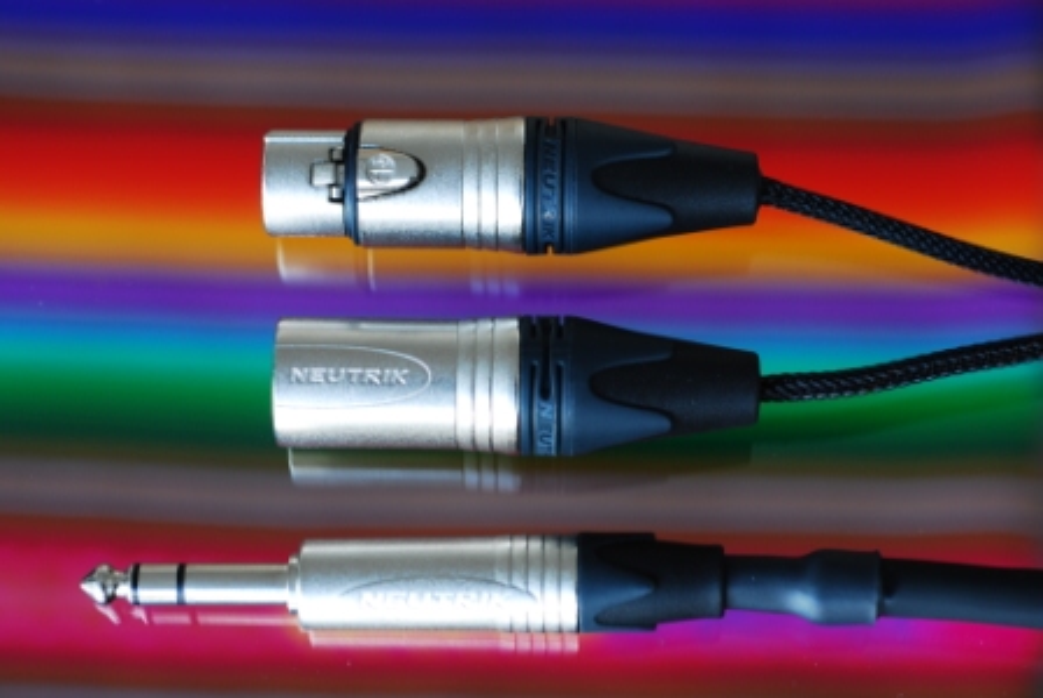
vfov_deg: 15.2
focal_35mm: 90
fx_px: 2611
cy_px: 349
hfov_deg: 22.6
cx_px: 522
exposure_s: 1/6
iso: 100
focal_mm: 60
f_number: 5.6
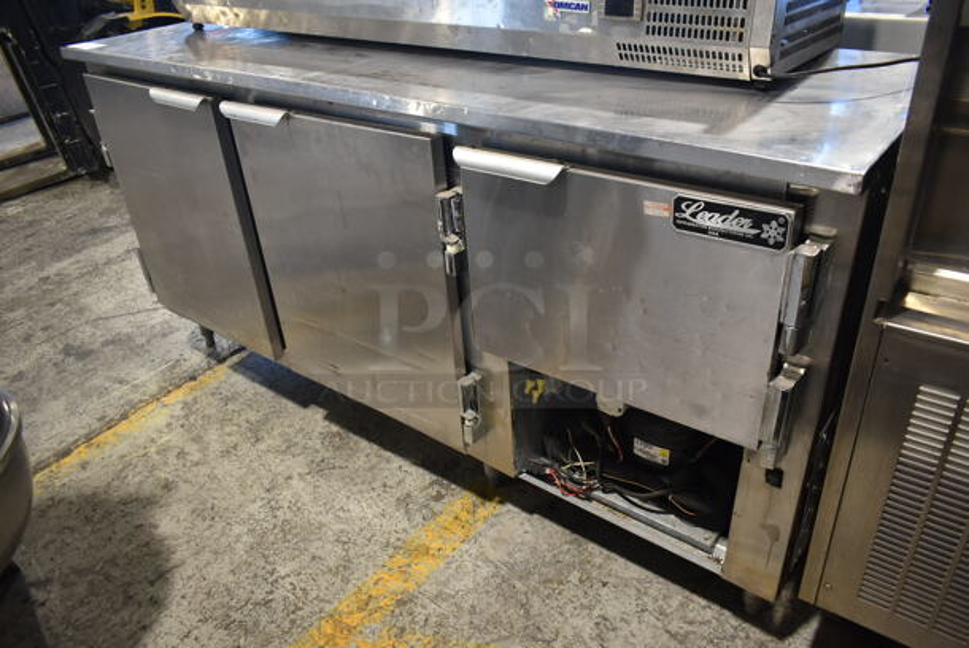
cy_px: 324
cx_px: 484
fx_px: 727
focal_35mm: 27
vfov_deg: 48.0
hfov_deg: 67.3
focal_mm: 18
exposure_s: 1/30
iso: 720
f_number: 3.5
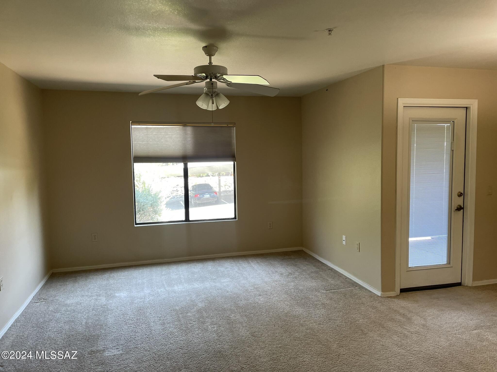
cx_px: 248
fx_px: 373
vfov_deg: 53.1
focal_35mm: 26
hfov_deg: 67.3
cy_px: 186
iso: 125
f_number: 1.6
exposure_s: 1/120
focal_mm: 4.2
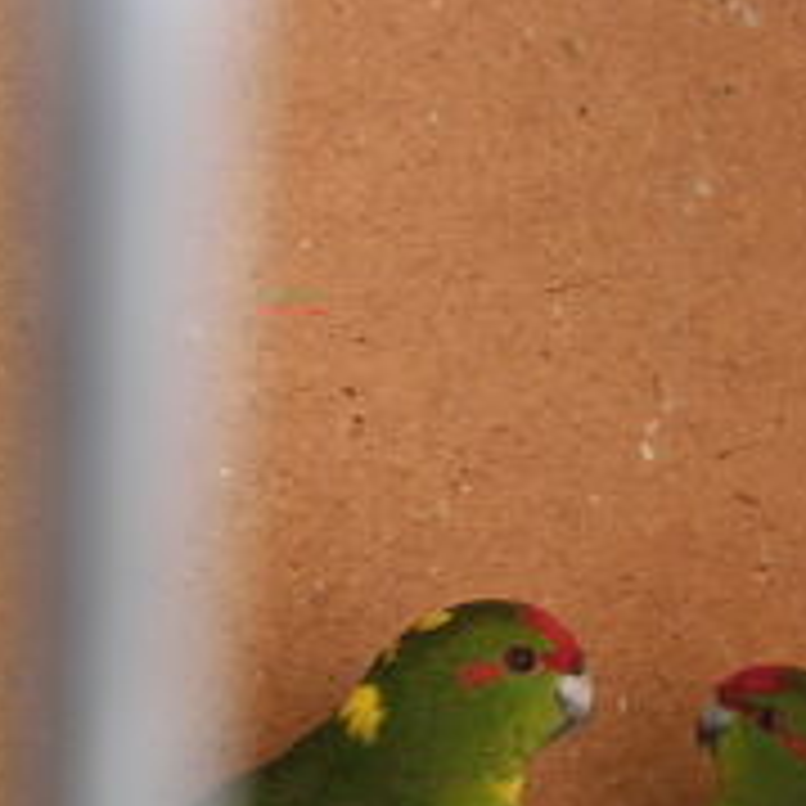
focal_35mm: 71
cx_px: 509
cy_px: 594
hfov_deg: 24.2
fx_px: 1870
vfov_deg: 24.1
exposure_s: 1/25
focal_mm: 6.3
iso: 160
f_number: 3.5
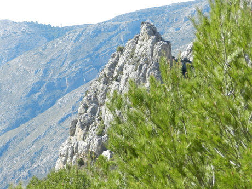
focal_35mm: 176
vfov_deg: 8.4
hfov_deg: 11.2
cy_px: 94
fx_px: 1281
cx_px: 126
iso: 160
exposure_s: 1/320
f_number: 5.4
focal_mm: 31.2
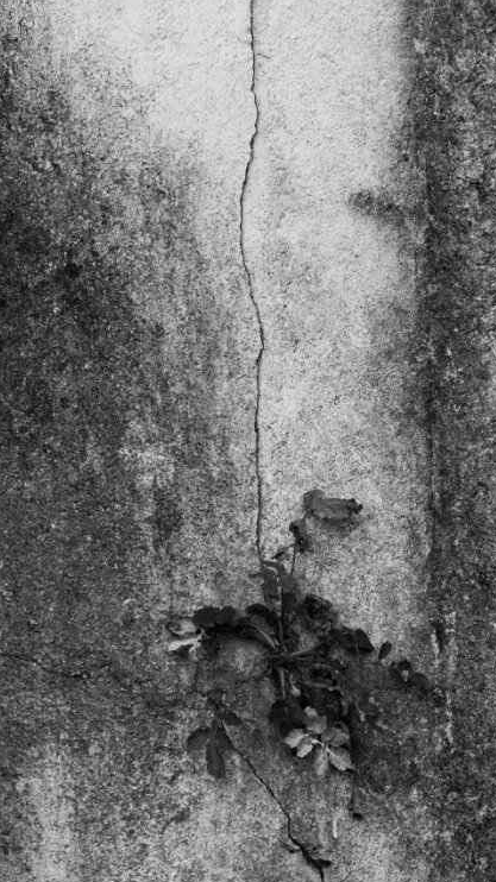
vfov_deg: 3.4
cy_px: 744
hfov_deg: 1.9
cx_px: 51
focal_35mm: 636
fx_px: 14881
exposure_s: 1/600
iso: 3200
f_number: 9
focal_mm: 200
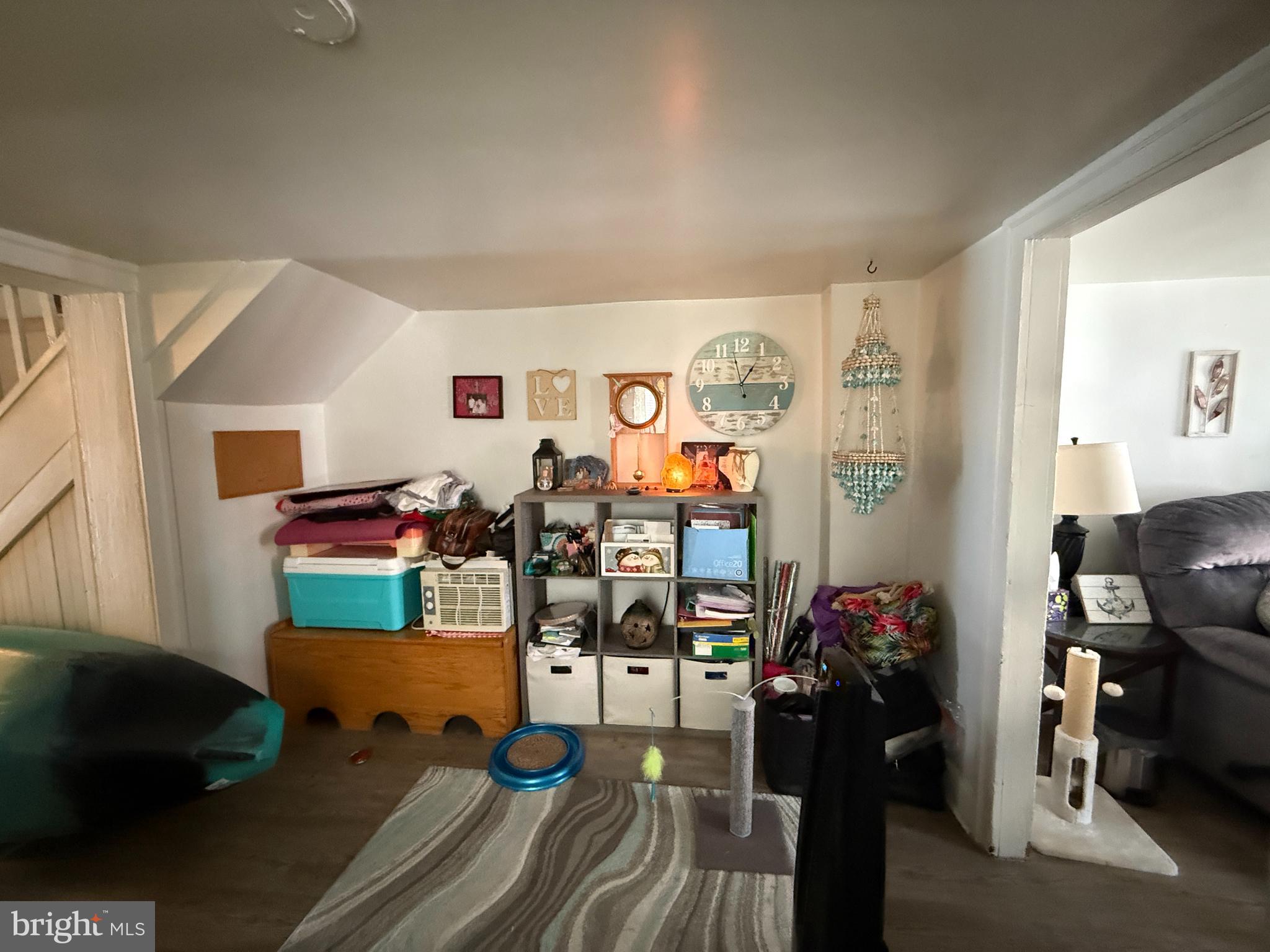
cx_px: 635
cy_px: 476
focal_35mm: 14
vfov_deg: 85.7
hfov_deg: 102.1
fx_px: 514
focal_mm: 2.22
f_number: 2.2
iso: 1250
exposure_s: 1/36
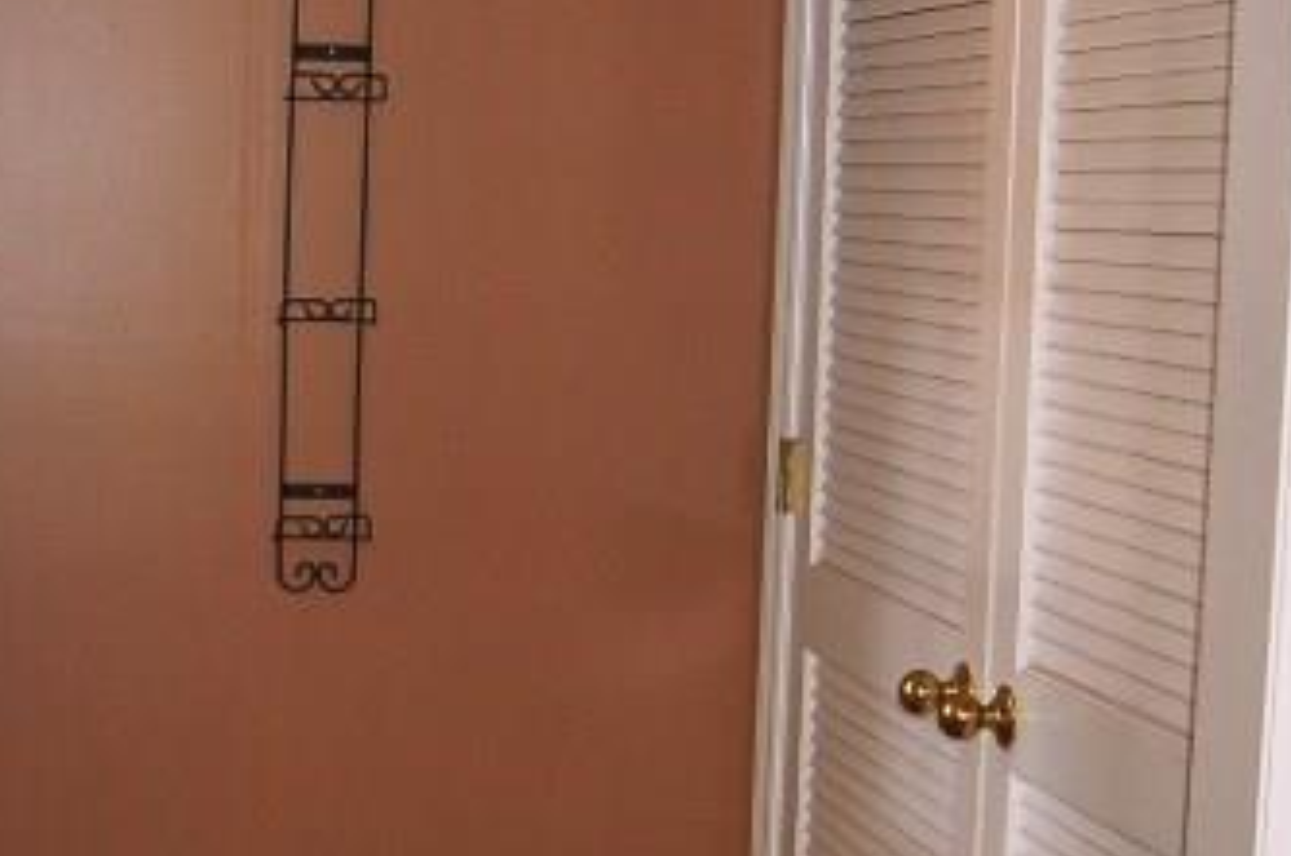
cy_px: 471
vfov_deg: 16.4
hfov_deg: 23.2
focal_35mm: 83
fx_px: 2972
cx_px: -89
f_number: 3.5
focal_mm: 18
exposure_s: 1/60
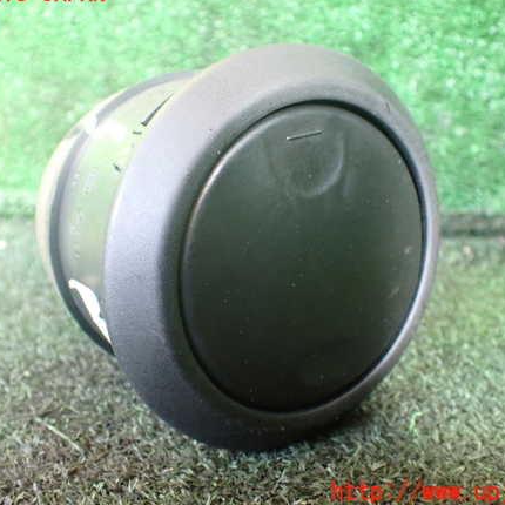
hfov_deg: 44.9
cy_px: 243
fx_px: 611
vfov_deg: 44.9
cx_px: 244
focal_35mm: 37
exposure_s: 1/80
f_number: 2.3
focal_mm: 5.4
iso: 800
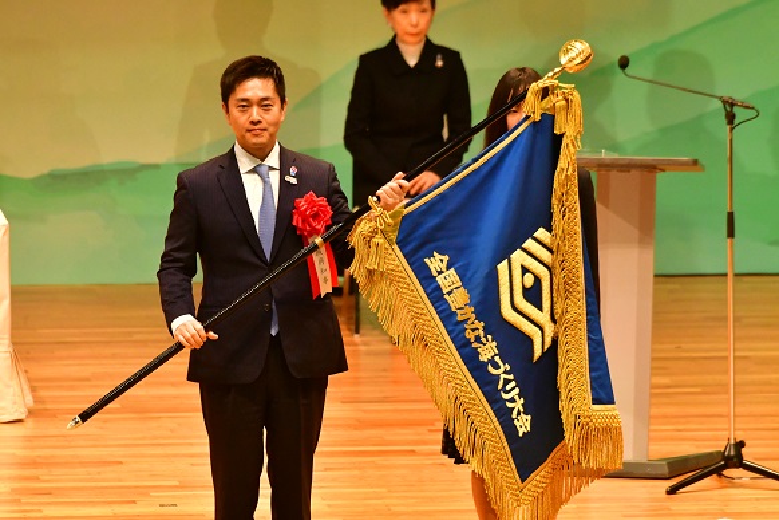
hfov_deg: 3.6
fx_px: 12333
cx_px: 390
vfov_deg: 2.4
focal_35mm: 570
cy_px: 260
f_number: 5.6
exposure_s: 1/500
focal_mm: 380
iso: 6400
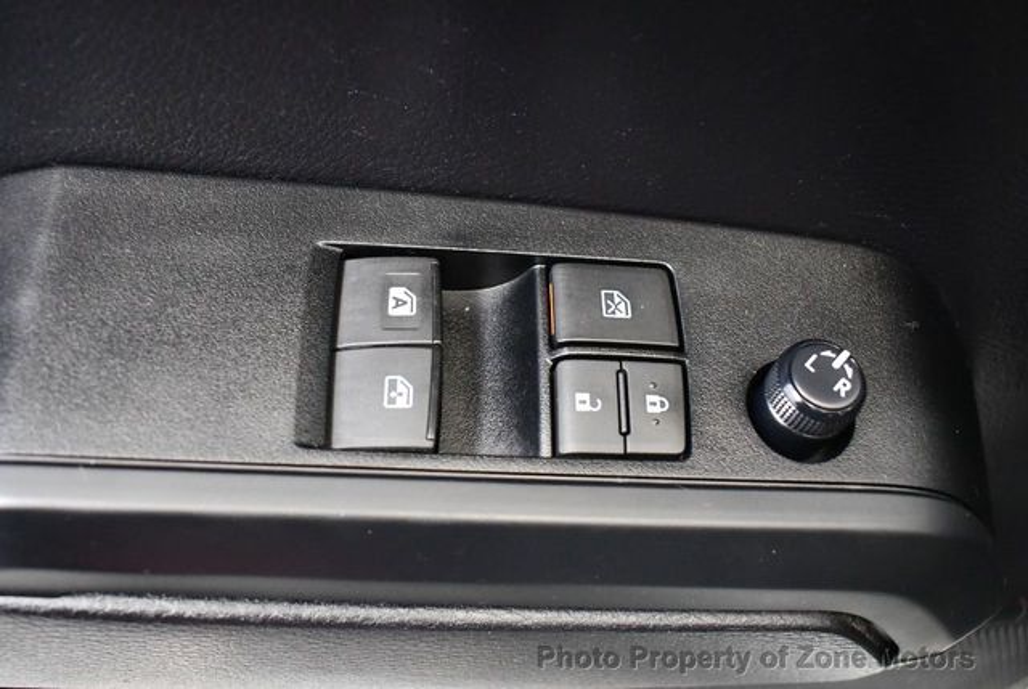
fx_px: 1030
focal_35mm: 36
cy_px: 344
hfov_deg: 53.1
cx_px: 514
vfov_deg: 37.0
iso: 5600
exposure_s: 1/60
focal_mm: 18
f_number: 3.5
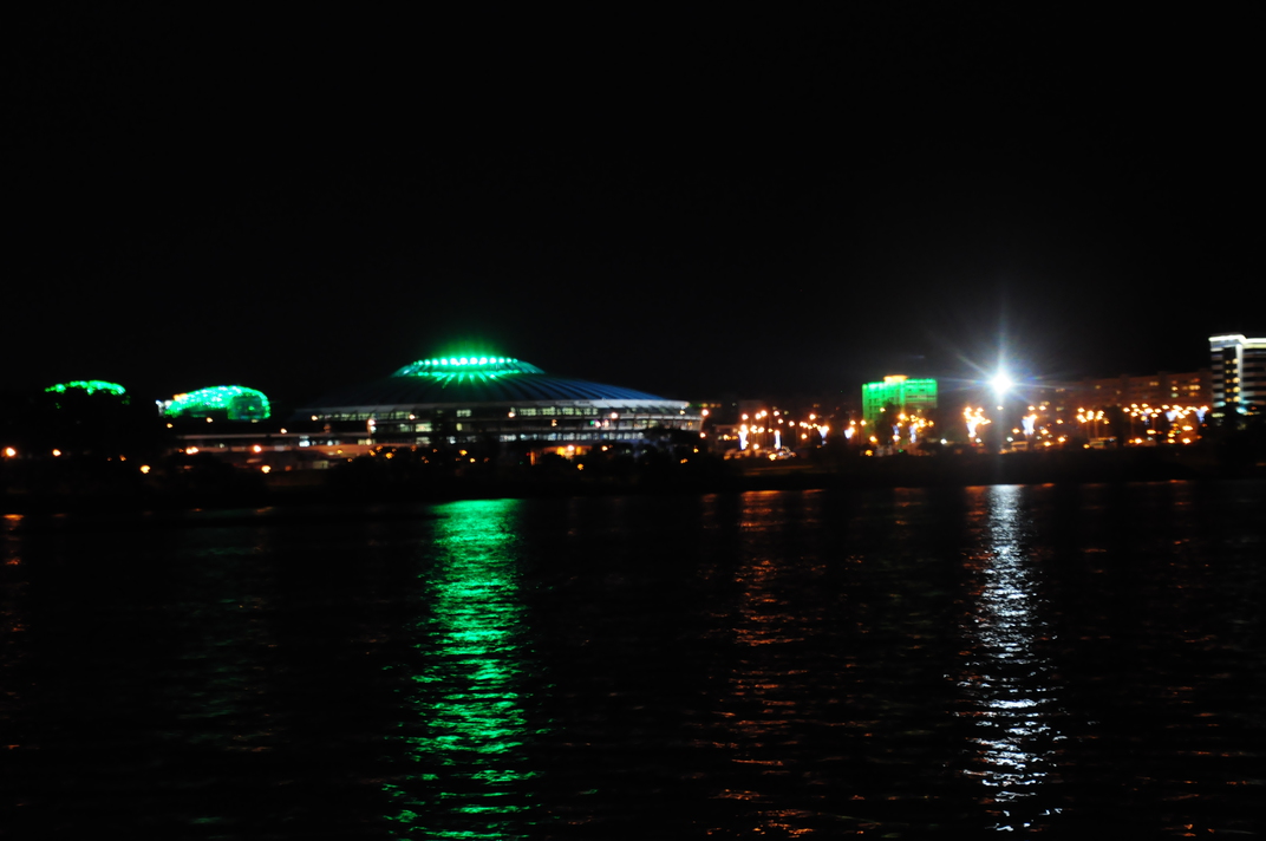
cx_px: 633
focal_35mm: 75
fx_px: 2634
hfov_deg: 27.0
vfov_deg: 18.1
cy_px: 420
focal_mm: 50
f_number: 5
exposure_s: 1/6
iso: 1600
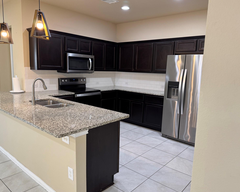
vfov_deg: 54.9
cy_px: 98
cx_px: 118
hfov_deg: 66.0
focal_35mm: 26
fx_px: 185
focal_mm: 6.76
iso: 125
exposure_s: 1/60
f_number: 1.78
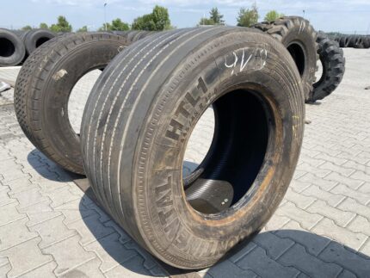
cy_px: 139
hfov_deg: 67.3
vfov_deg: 53.1
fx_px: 278
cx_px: 185
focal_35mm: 26
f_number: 1.8
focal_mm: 4.25
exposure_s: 1/1629
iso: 32
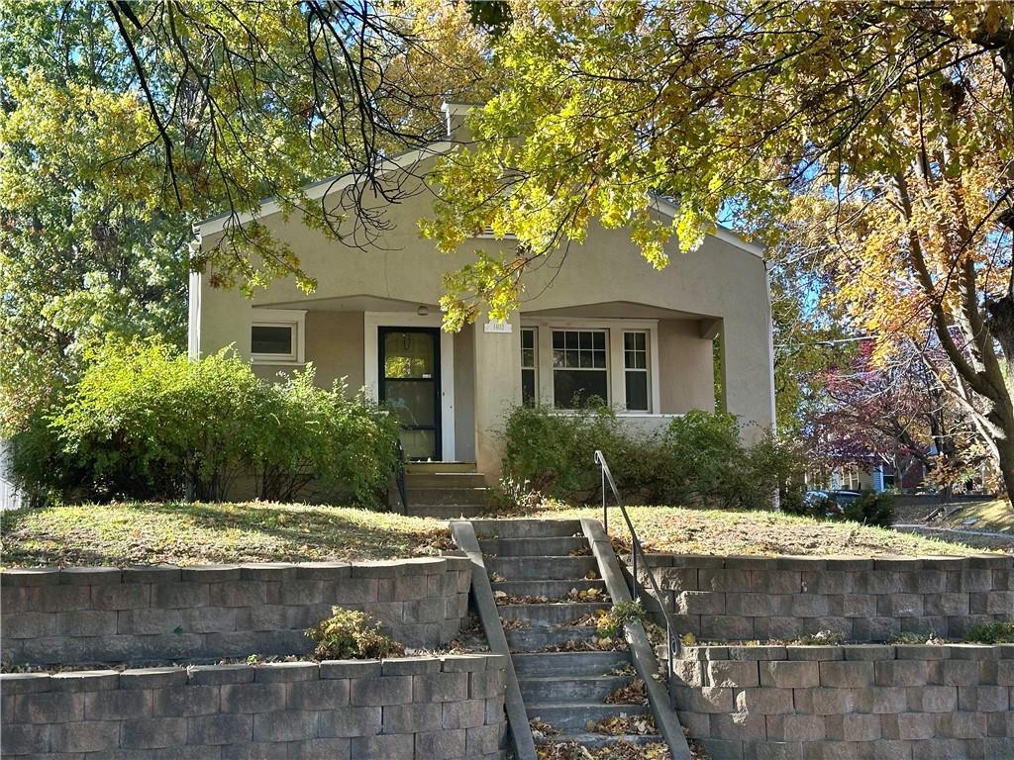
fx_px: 1406
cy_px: 380
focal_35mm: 48
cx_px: 507
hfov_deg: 39.7
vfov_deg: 30.3
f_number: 1.78
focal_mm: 6.86
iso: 64
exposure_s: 1/341
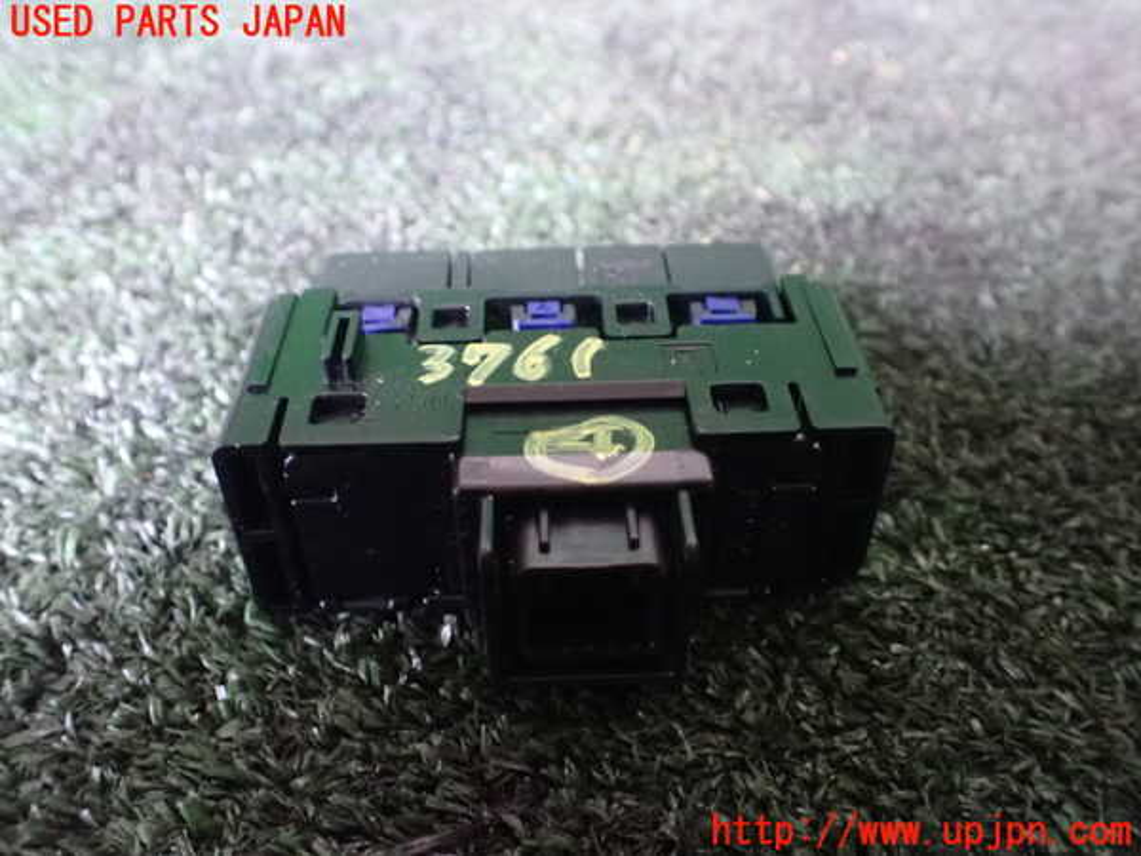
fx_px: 989
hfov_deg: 60.0
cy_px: 428
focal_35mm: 30
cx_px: 570
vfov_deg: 46.8
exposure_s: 1/8
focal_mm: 5.4
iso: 1600
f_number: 2.3
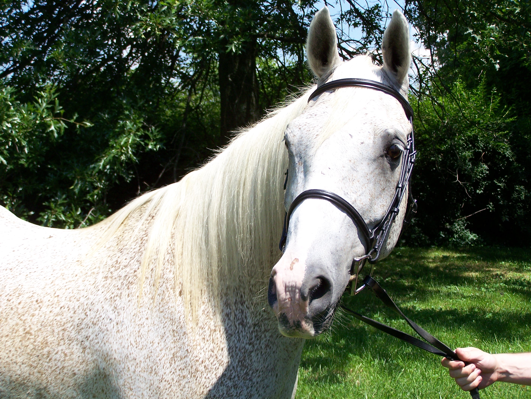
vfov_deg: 23.0
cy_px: 200
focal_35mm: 64
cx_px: 266
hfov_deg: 30.2
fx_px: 982
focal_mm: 10.7
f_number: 4.5
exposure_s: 1/640
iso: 80
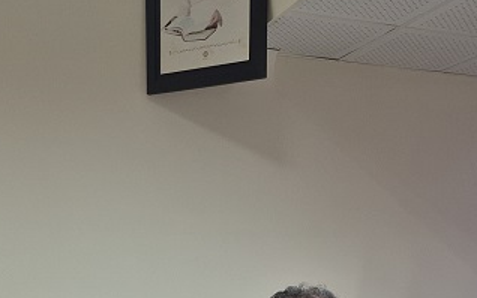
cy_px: 401
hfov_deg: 34.4
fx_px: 767
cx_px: 291
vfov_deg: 20.0
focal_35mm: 59
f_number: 1.8
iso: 125
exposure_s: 1/100
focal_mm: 5.4
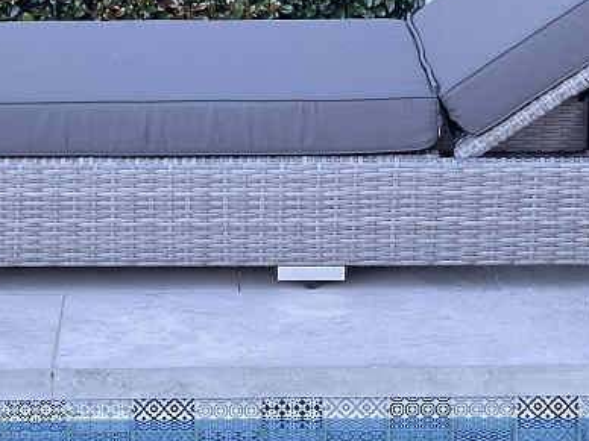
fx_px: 2808
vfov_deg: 9.0
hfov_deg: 12.0
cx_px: 298
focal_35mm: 165
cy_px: 64
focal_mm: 7.5
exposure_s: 1/99
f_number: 2.2
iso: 80
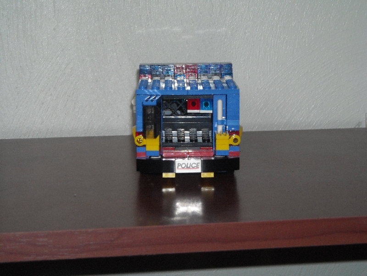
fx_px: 1113
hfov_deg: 18.7
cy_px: 138
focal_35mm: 105
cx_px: 184
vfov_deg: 14.1
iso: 200
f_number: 4.7
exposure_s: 1/125
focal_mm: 17.1
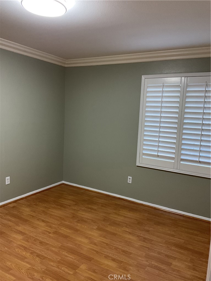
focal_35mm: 29
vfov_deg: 61.7
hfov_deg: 48.2
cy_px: 140
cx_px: 106
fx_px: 236
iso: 160
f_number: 1.8
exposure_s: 1/60
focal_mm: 3
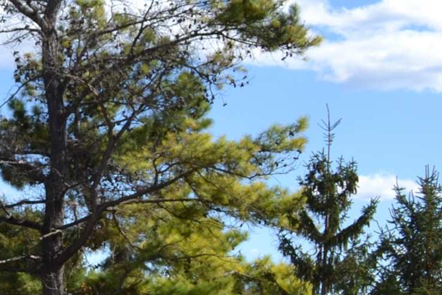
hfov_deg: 15.0
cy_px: 325
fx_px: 1375
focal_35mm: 112
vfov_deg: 12.0
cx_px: -428
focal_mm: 18
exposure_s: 1/250
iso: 100
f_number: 7.1
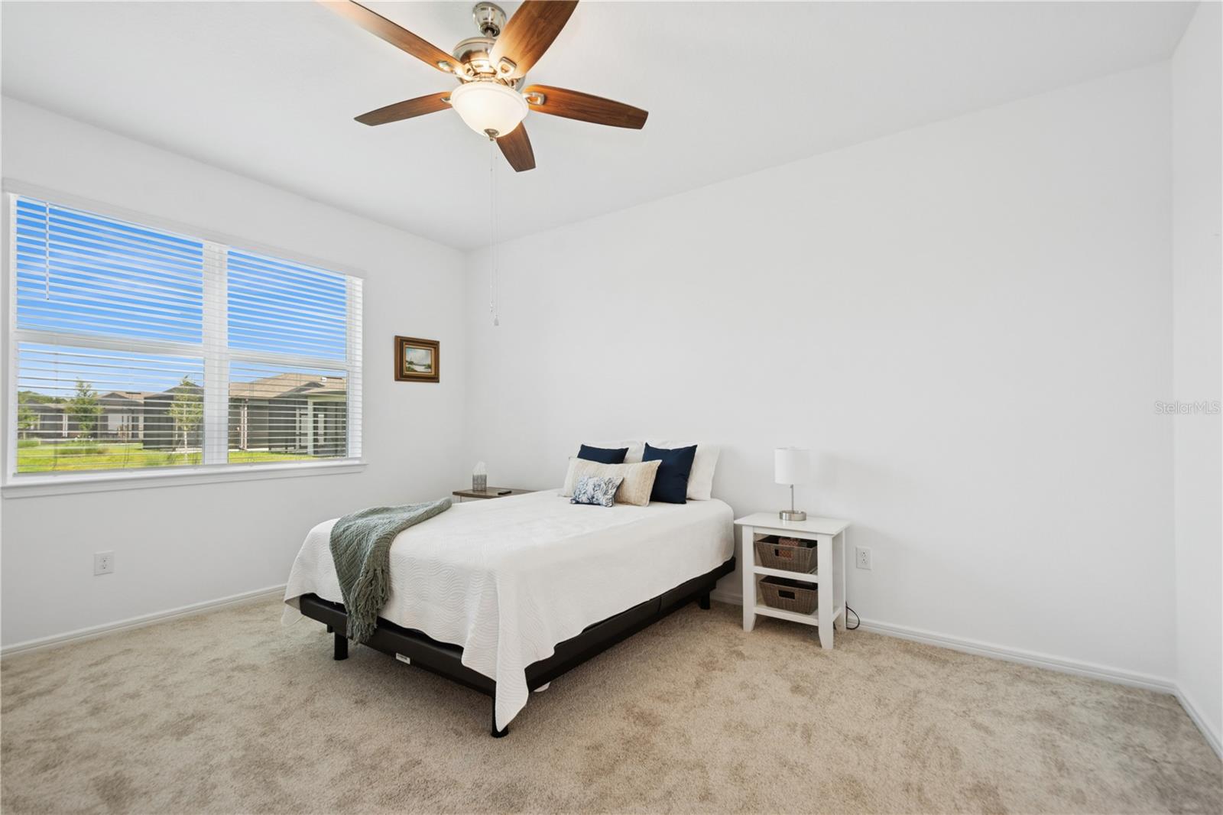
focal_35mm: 15
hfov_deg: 100.4
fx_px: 509
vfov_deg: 77.3
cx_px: 612
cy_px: 408
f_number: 8
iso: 200
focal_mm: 10
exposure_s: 1/25
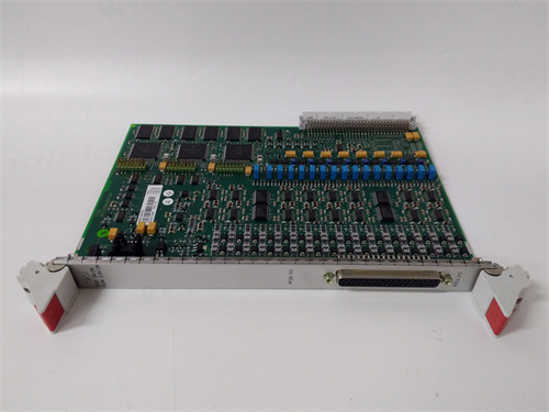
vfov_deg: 51.4
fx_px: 428
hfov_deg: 65.3
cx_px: 274
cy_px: 206
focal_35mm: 27
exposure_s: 1/33
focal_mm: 3.79
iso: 362
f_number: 2
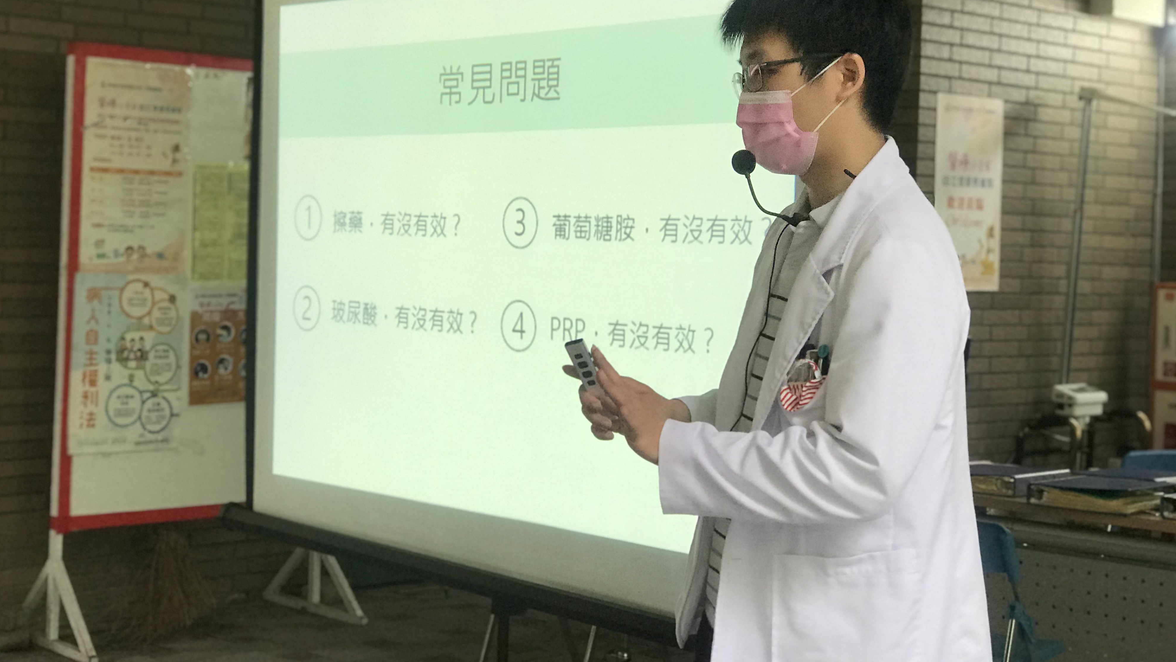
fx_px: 1965
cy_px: 243
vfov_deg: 19.1
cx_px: 581
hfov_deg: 33.3
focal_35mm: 63
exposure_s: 1/60
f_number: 2.8
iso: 125
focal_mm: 6.6
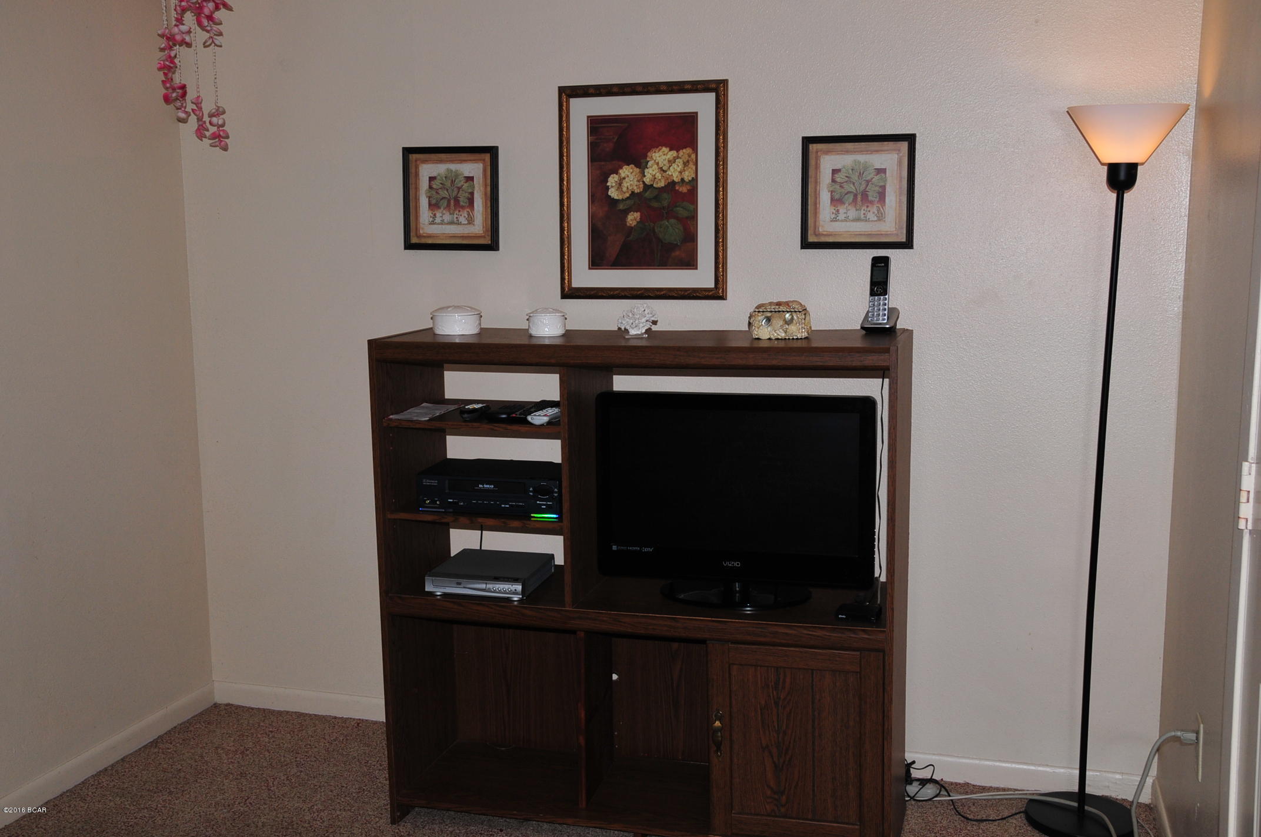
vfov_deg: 34.1
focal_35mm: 39
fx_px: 1364
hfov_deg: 49.6
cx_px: 630
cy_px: 418
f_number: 8
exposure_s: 1/250
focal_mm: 26
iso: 320
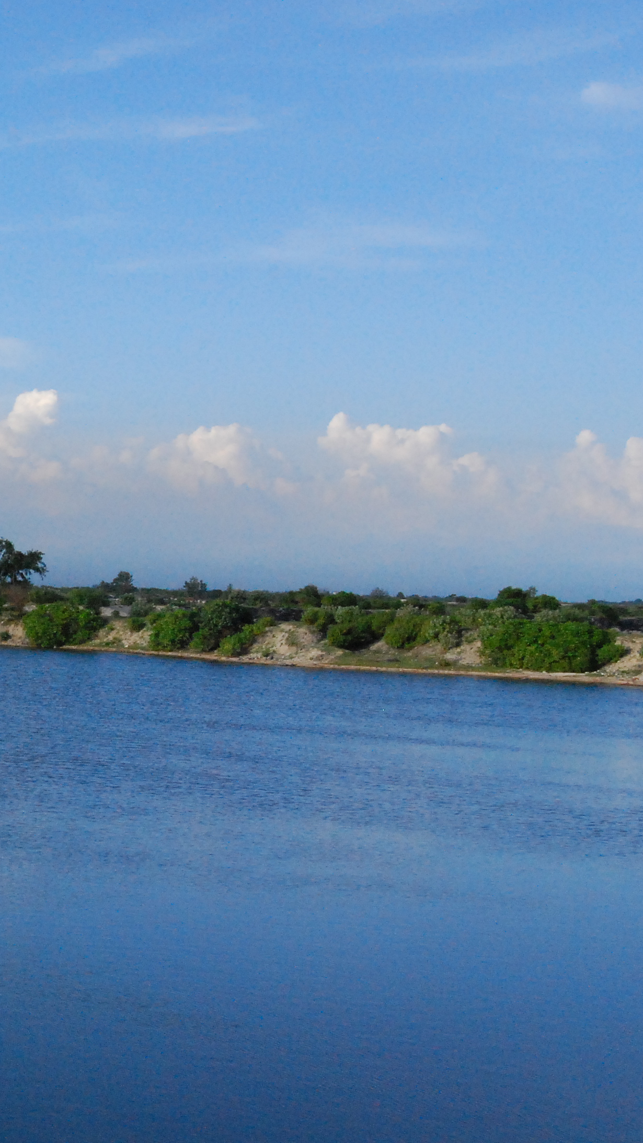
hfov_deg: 14.6
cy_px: 646
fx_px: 2365
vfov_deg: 27.2
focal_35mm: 78
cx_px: -263
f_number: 14
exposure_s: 1/800
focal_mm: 28
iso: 1600
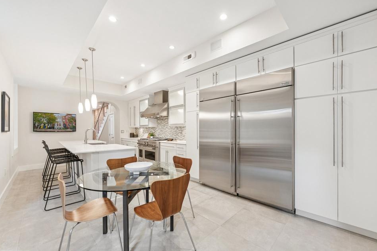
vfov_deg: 81.2
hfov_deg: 104.2
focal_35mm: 14
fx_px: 147
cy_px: 131
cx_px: 197
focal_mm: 13
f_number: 7.1
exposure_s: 1/20
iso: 640
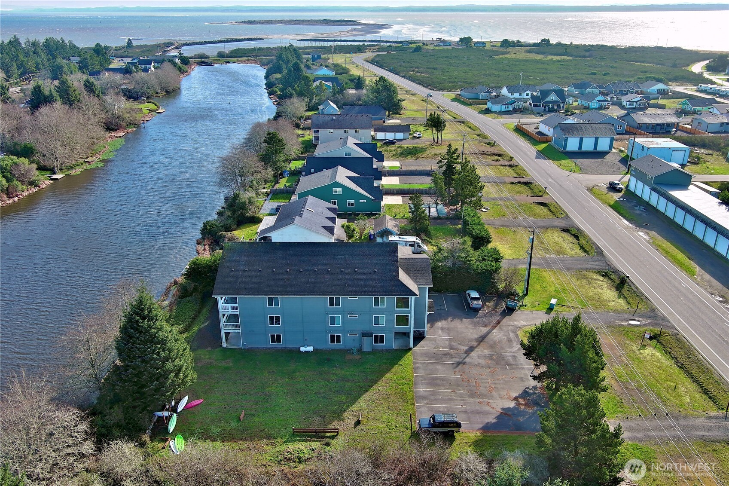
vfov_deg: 45.0
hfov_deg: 63.7
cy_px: 243
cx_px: 364
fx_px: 587
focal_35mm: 29
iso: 100
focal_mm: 10.57
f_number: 2.8
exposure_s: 1/478
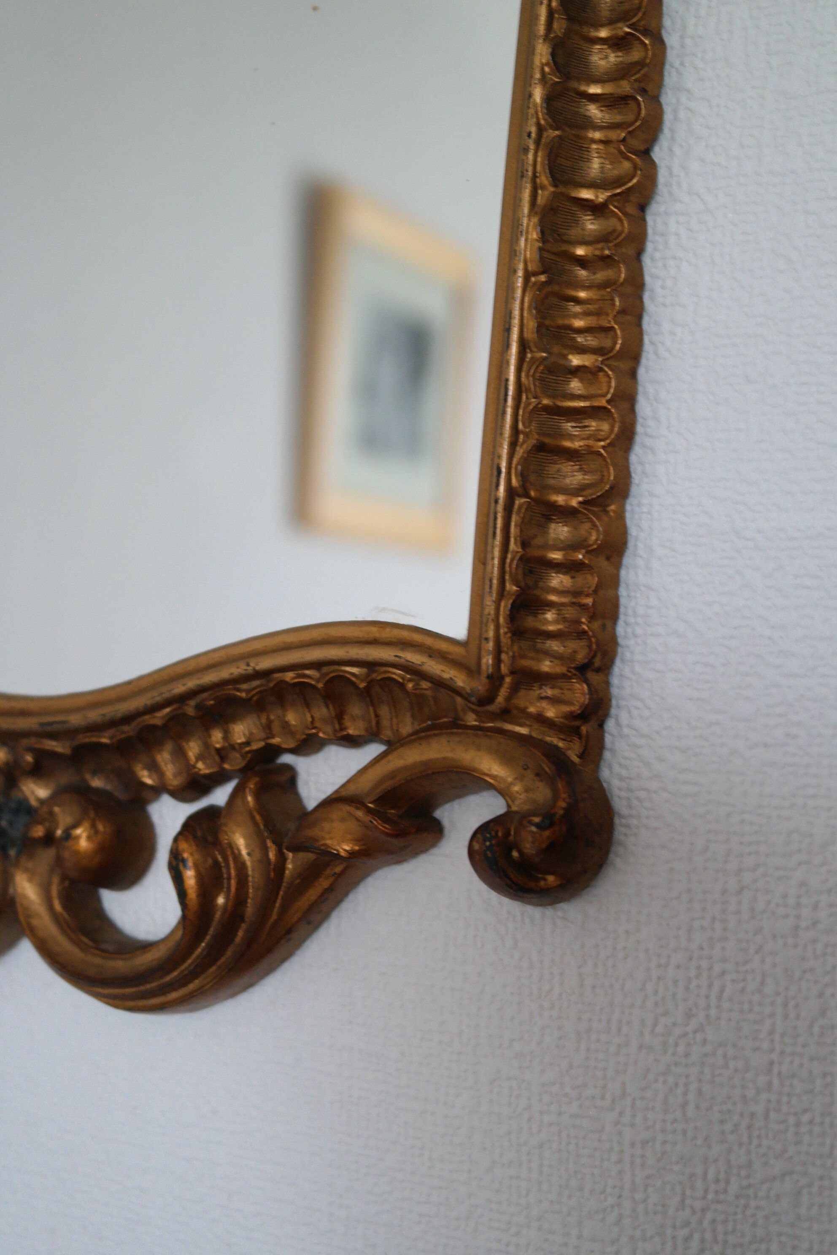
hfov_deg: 25.5
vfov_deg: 37.5
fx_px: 1848
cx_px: 418
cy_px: 628
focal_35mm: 53
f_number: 4.5
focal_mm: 35
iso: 800
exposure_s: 1/60
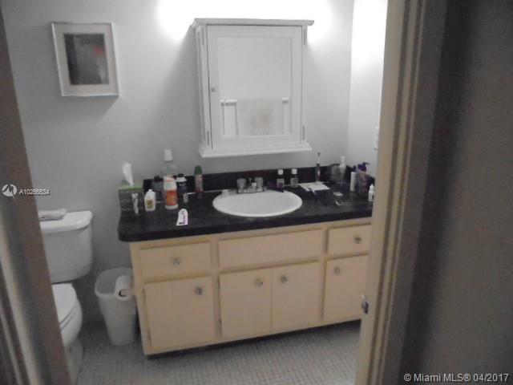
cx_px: 256
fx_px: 385
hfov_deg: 67.3
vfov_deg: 53.1
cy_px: 192
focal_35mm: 26
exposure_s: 1/50
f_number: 3.5
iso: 1600
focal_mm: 4.6
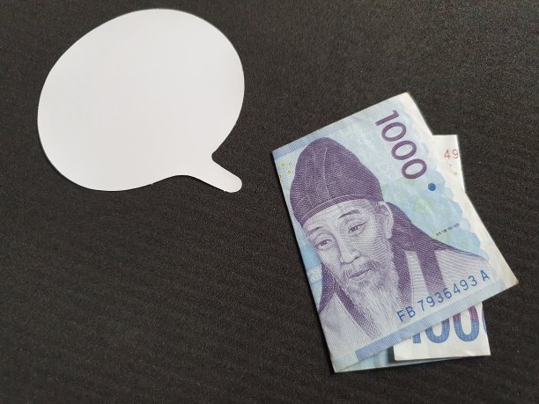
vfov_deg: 53.1
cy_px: 202
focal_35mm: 26
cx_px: 270
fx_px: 405
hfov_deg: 67.3
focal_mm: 4.32
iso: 200
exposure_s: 1/40
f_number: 1.5
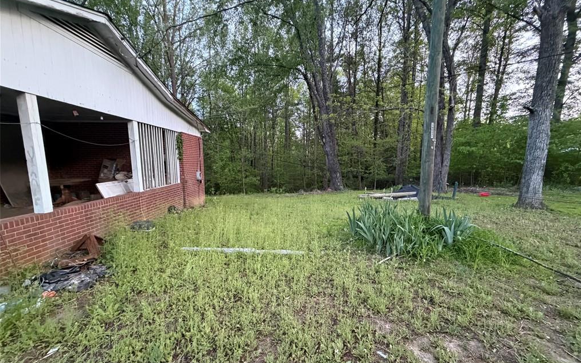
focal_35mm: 15
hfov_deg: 101.5
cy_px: 194
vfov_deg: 74.7
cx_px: 293
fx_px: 237
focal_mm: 2.22
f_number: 2.2
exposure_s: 1/60
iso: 640
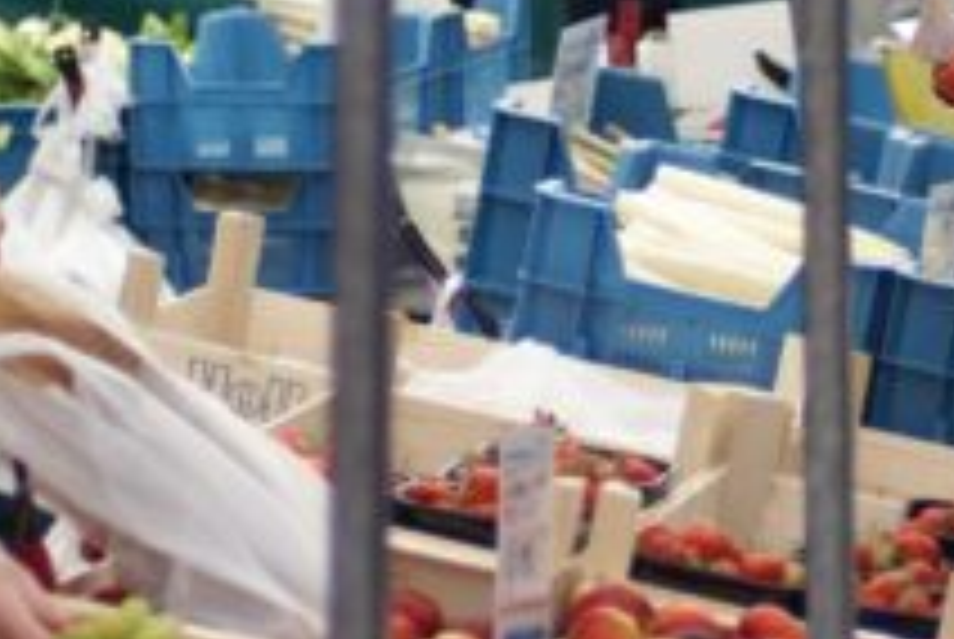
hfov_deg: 6.1
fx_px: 9022
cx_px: 464
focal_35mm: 340
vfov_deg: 4.1
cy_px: 108
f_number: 4.5
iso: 100
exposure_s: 1/160
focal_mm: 80
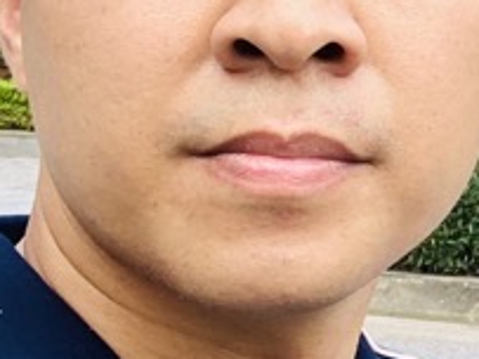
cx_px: 781
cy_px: 0
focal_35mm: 116
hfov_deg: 15.3
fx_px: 1604
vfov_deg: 12.6
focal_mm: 2.71
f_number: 2.2
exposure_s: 1/122
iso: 32
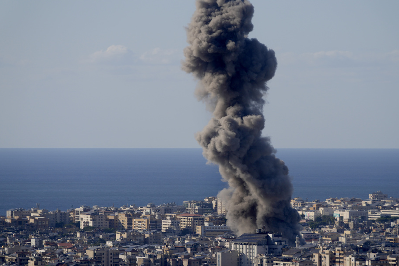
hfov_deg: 6.5
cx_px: 220
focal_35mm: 315
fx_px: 3492
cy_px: 137
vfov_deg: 4.4
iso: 200
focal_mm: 280
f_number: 5.6
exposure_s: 1/2000
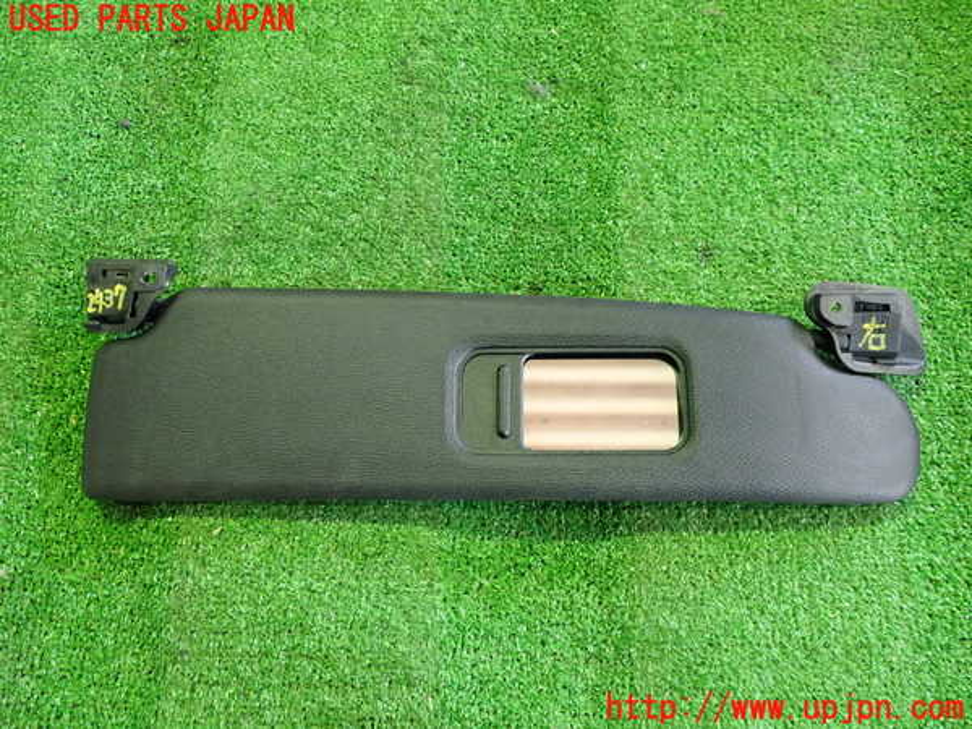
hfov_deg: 60.0
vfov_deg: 46.8
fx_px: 842
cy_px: 364
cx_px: 486
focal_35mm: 30
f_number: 2.3
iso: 640
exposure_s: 1/30
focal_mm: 5.4
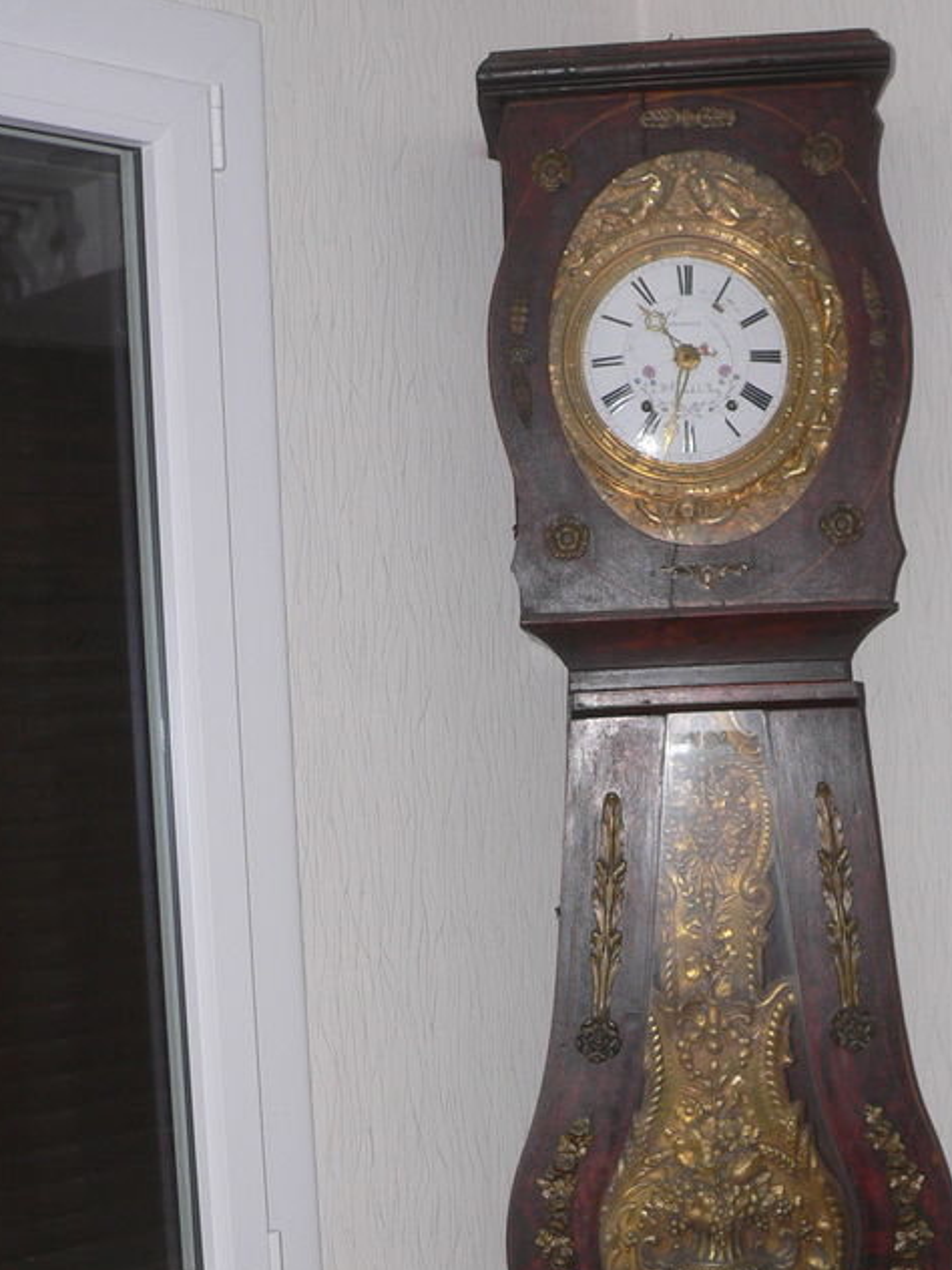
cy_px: 983
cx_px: 578
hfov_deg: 25.6
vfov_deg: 33.0
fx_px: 2090
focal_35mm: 57
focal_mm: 6
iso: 100
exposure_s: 1/60
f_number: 2.8
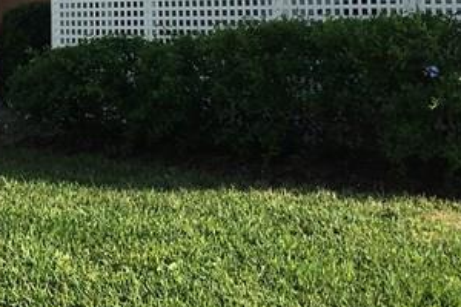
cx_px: 3
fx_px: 1319
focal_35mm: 103
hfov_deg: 19.3
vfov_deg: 12.7
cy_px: -137
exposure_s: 1/1202
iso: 25
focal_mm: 4.15
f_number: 2.2
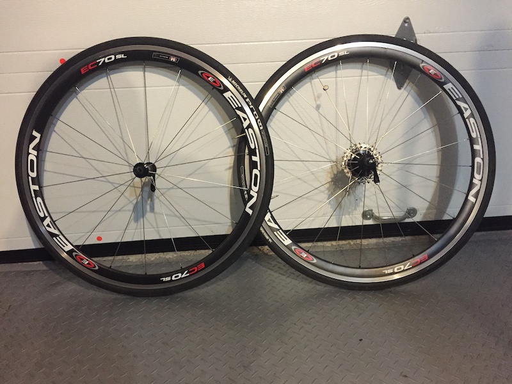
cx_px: 256
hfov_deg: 61.7
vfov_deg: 48.2
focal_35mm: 29
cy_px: 192
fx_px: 429
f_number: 2.2
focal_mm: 4.15
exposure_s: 1/15
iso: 400
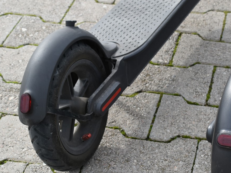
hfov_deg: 19.4
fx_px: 674
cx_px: 147
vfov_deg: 14.6
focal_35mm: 101
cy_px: 131
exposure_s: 1/320
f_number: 9
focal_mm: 38
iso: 200
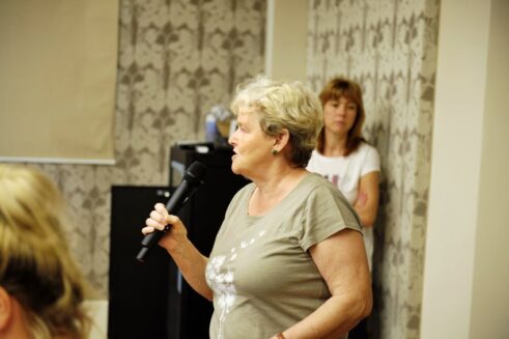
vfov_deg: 19.4
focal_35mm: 70
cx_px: 254
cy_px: 170
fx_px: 989
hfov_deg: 28.9
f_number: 3.2
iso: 2000
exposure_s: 1/40
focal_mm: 70
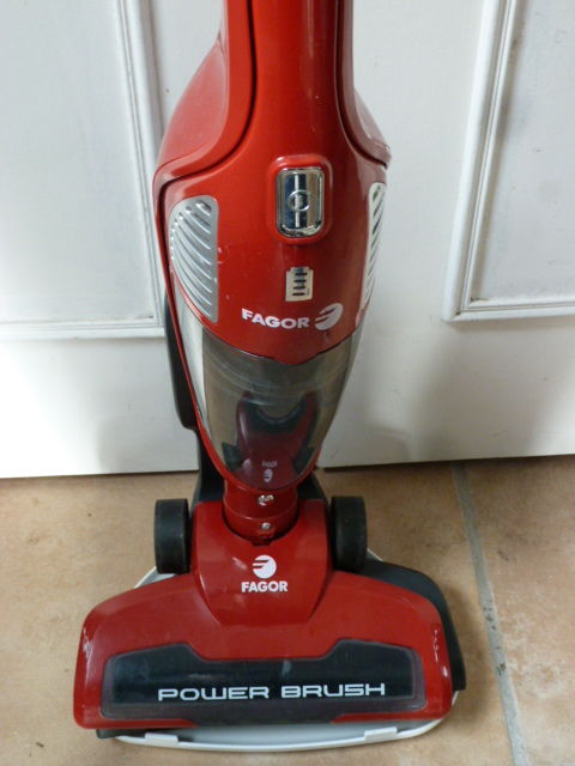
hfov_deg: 32.9
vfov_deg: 42.9
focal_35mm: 44
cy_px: 383
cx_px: 288
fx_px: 975
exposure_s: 1/15
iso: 400
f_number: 3.7
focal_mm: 7.3
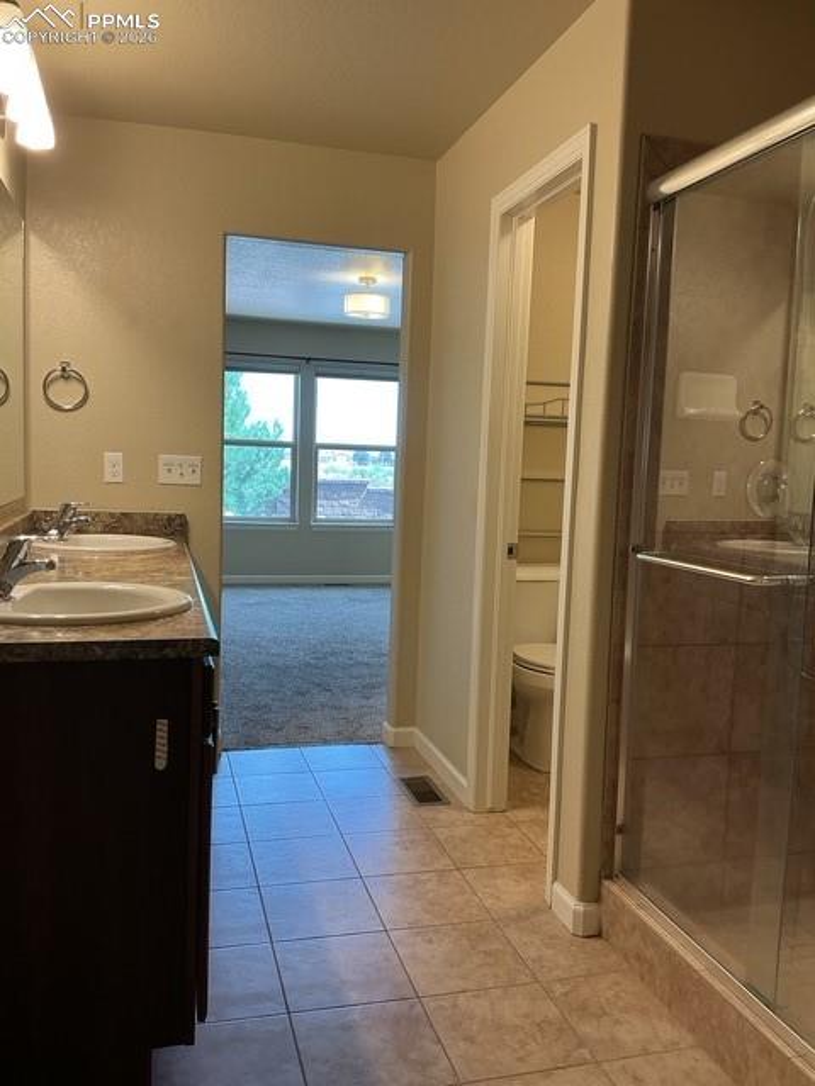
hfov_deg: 48.2
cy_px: 543
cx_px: 408
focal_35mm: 29
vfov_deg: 61.7
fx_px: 910
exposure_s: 1/120
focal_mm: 3
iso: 64
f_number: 1.8
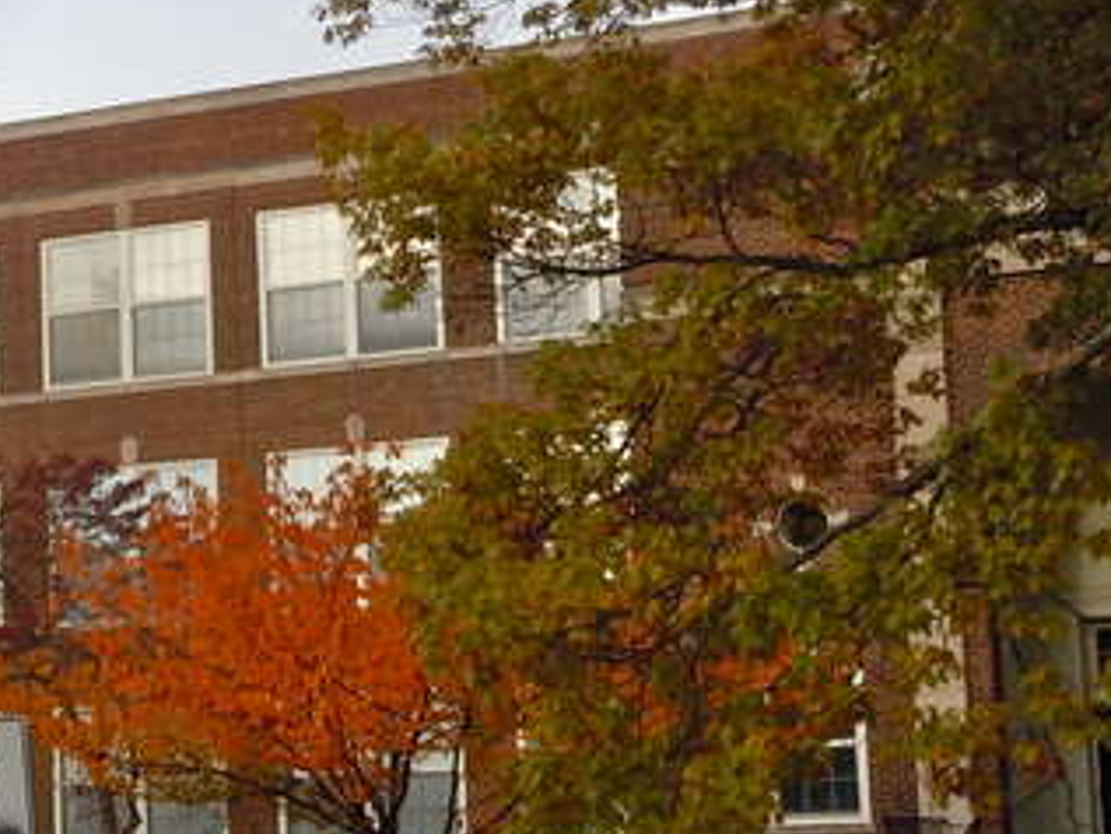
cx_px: -77
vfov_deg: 13.5
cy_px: 179
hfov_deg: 17.5
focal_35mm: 109
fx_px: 3500
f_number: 4.6
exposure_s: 1/250
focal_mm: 8.1
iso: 100
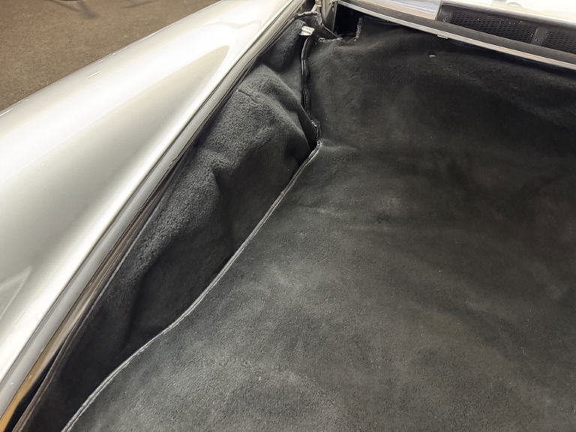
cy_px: 216
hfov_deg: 71.6
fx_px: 399
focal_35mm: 24
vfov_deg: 56.8
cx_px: 288
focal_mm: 6.76
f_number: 1.78
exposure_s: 1/33
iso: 800
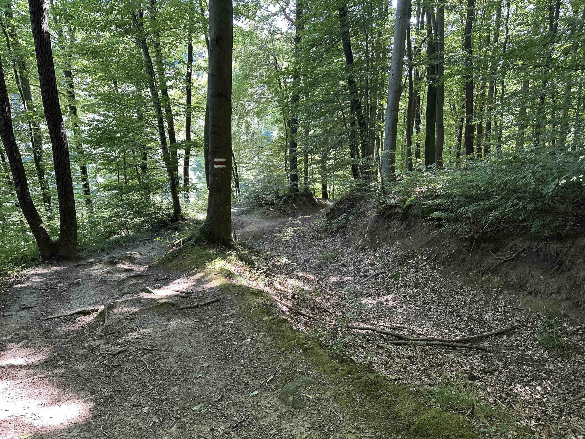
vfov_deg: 56.8
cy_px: 220
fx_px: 406
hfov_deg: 71.6
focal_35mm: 24
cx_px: 292
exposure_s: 1/121
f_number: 1.78
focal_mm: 6.86
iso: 200
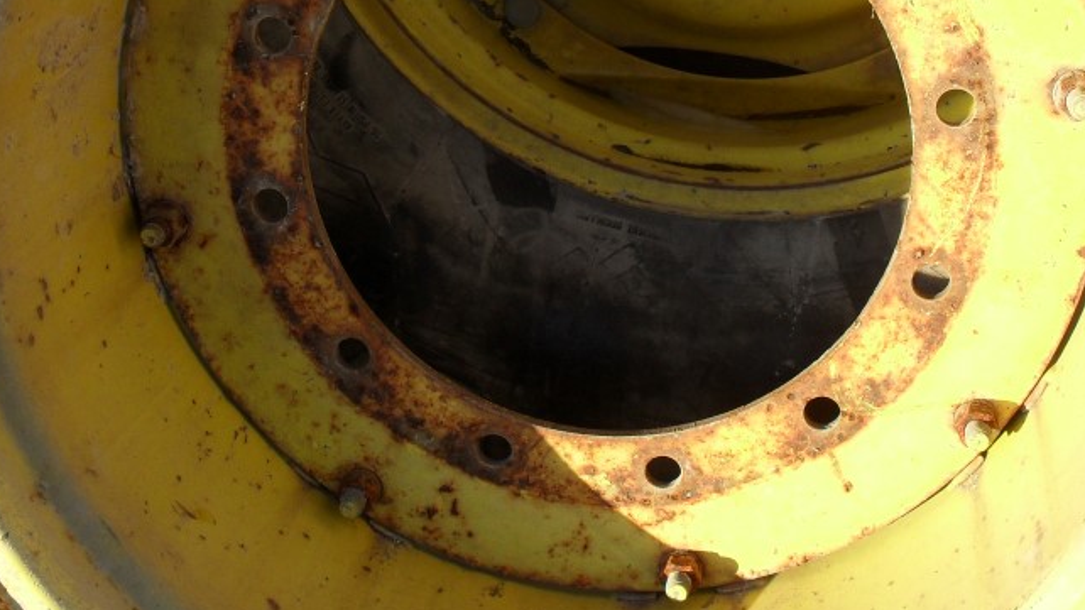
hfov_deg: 36.5
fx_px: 1640
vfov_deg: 21.0
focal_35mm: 57
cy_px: 174
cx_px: 627
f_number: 3.2
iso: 100
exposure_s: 1/250
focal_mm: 6.3
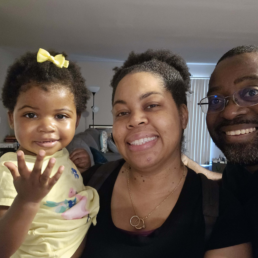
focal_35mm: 30
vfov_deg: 54.0
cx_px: 142
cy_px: 130
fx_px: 253
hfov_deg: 53.9
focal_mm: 3.3
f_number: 2.2
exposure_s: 1/24
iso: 1000
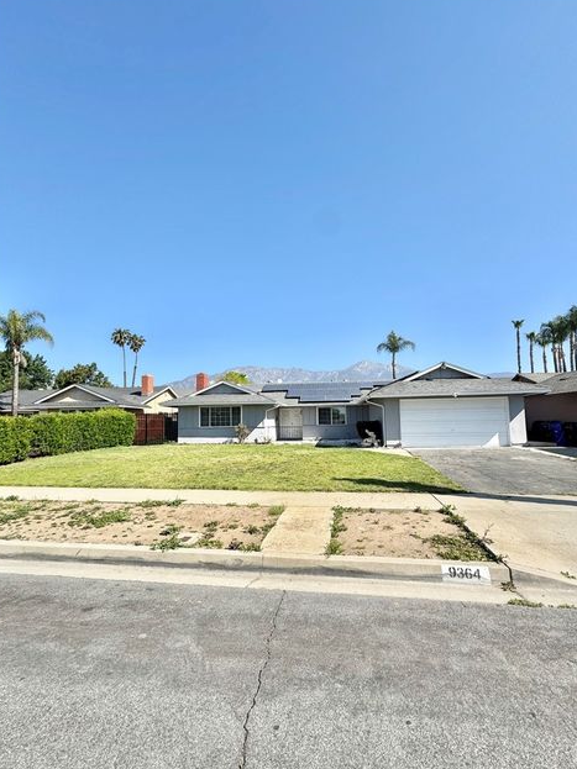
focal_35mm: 15
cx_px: 295
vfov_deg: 98.1
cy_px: 398
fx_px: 333
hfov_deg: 81.7
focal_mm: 2.22
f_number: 2.2
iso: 50
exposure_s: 1/2083
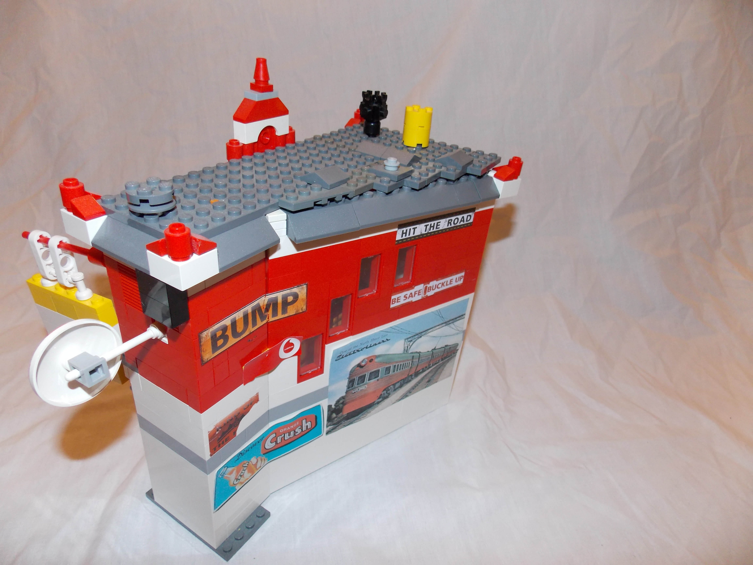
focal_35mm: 23
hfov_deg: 73.9
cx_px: 376
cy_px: 282
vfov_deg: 58.9
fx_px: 500
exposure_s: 1/30
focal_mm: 4
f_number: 3.1
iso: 200
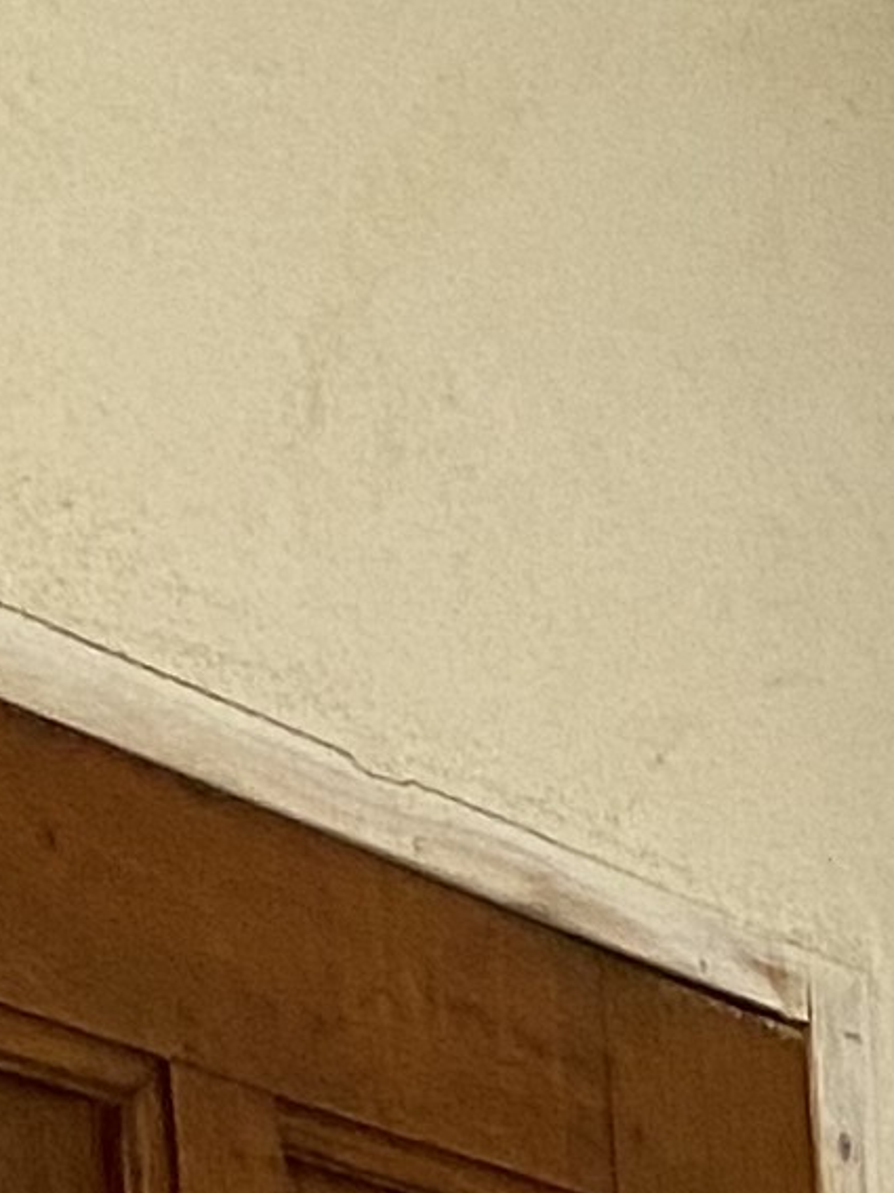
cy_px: 3699
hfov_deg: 7.2
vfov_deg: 8.7
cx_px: 2560
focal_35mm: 185
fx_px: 6373
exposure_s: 1/50
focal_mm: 4.25
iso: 125
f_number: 1.8
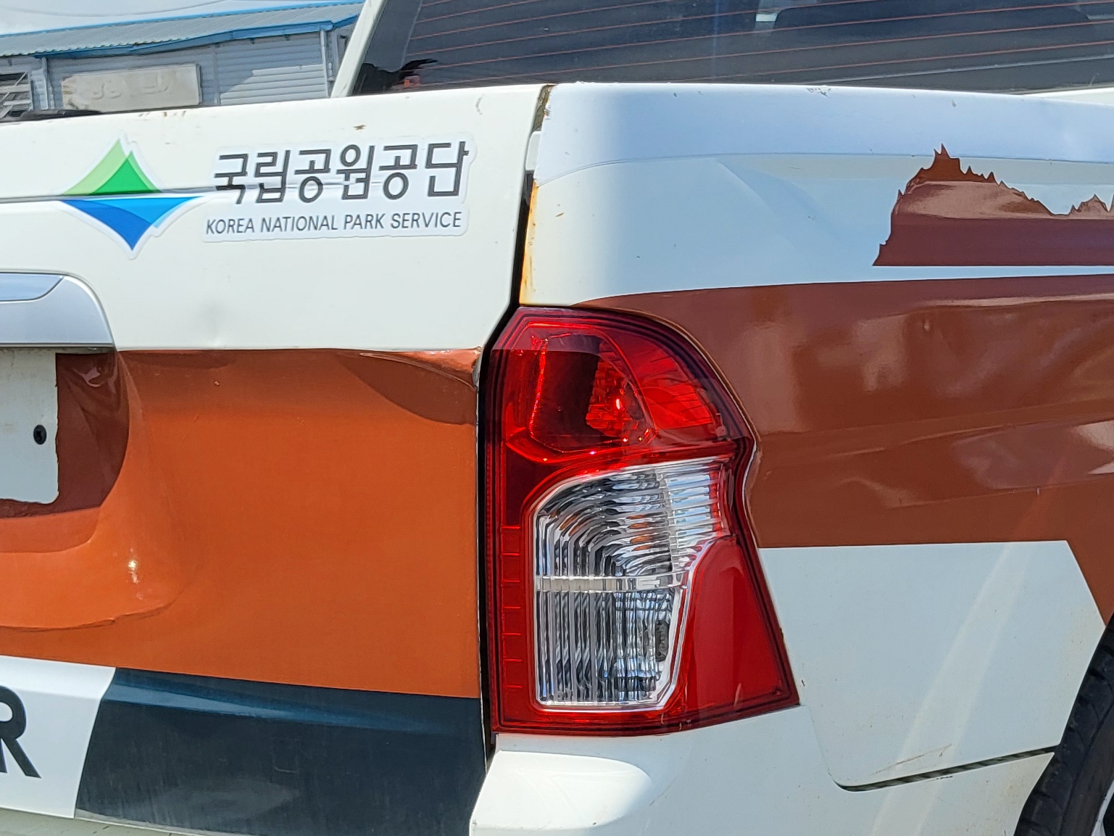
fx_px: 2221
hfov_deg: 28.1
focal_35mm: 69
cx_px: 688
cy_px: 460
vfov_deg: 21.3
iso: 12
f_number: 1.8
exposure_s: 1/820
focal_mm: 3.98
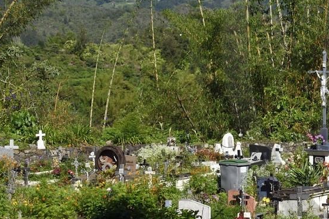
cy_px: 45
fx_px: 1260
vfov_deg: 9.9
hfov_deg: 14.1
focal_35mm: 138
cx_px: 465
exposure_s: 1/250
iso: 200
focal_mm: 48
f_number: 13
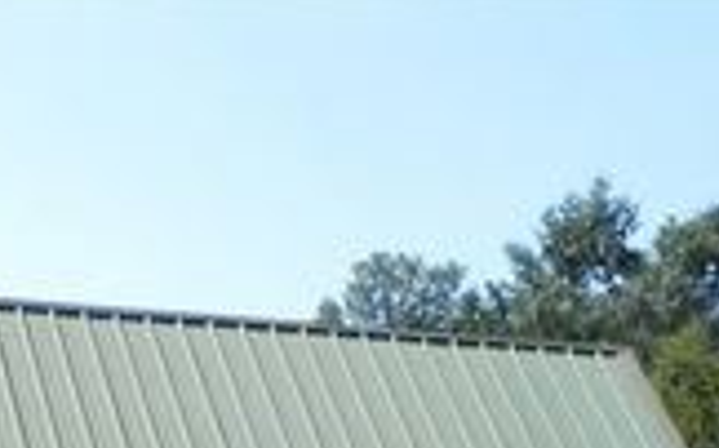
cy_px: 838
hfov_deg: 16.6
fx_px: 2428
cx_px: 84
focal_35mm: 124
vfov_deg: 9.9
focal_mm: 6.6
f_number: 6.3
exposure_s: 1/390
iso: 160
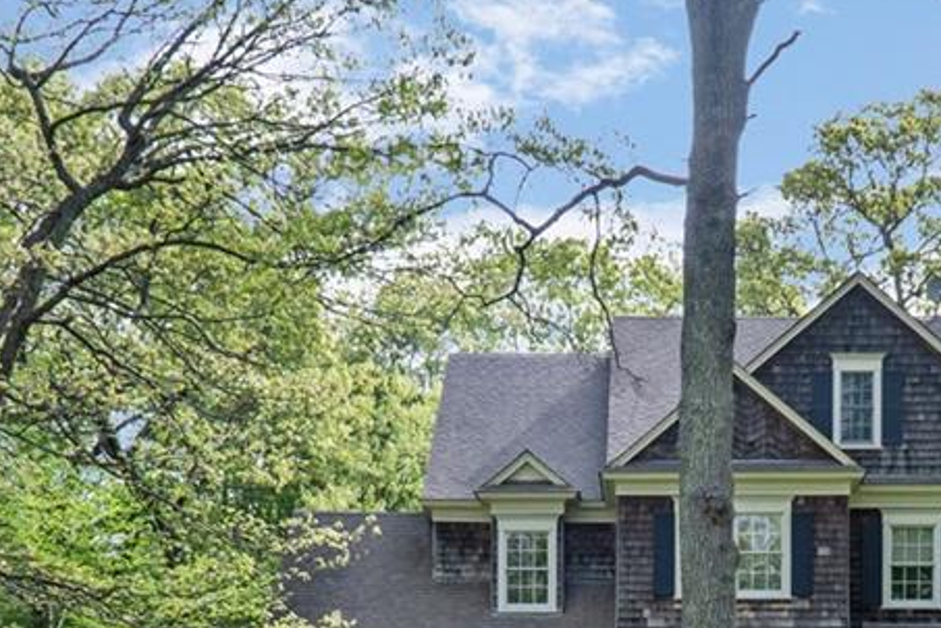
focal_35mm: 71
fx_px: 1859
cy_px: 661
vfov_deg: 18.5
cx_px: 615
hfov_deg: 28.3
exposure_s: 1/200
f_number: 8
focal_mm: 21
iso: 400
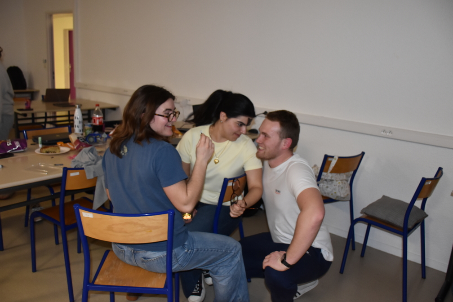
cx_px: 226
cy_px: 151
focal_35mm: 30
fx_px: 377
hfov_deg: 61.9
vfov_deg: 43.6
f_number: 3.5
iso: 1100
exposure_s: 1/60
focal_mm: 20
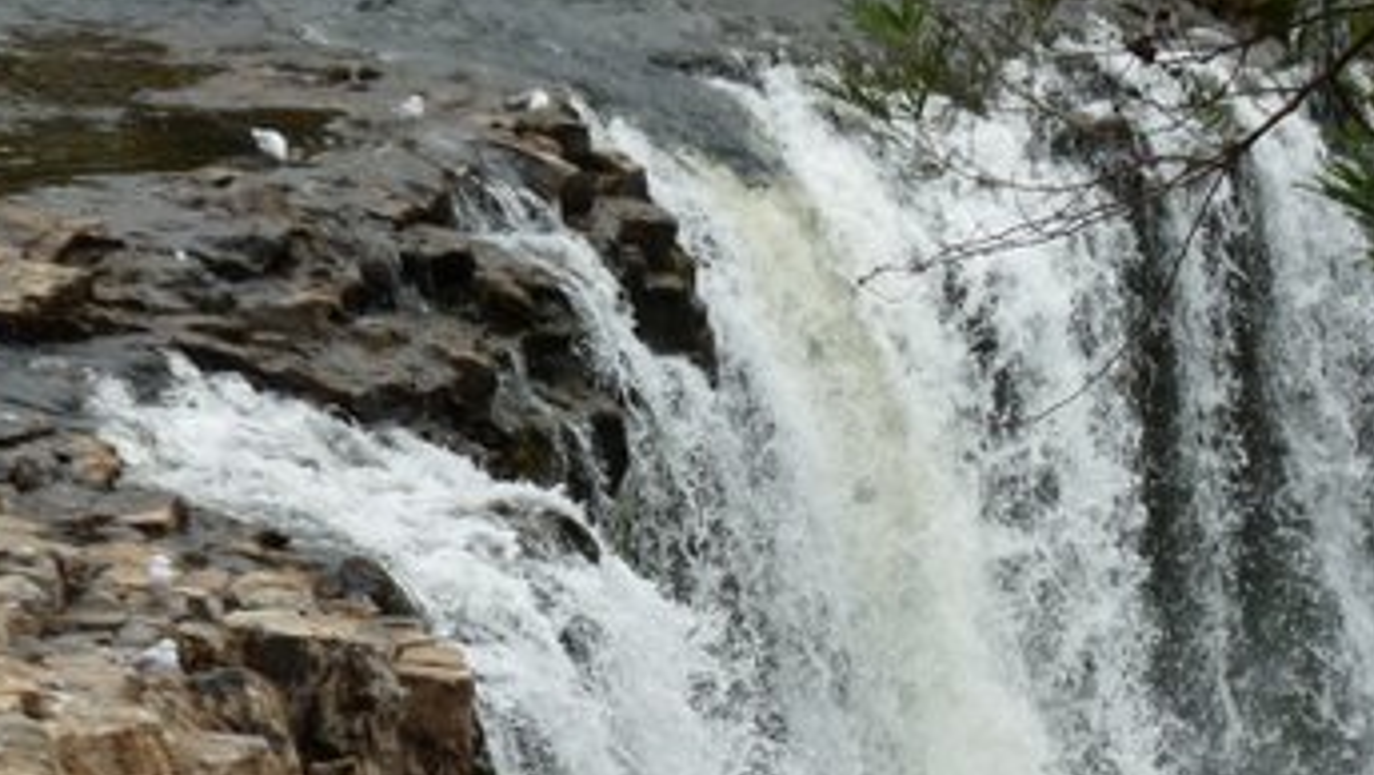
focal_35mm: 190
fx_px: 6927
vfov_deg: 6.3
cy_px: 1119
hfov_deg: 11.2
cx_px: 1414
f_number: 5.6
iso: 100
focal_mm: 13.3
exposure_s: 1/320
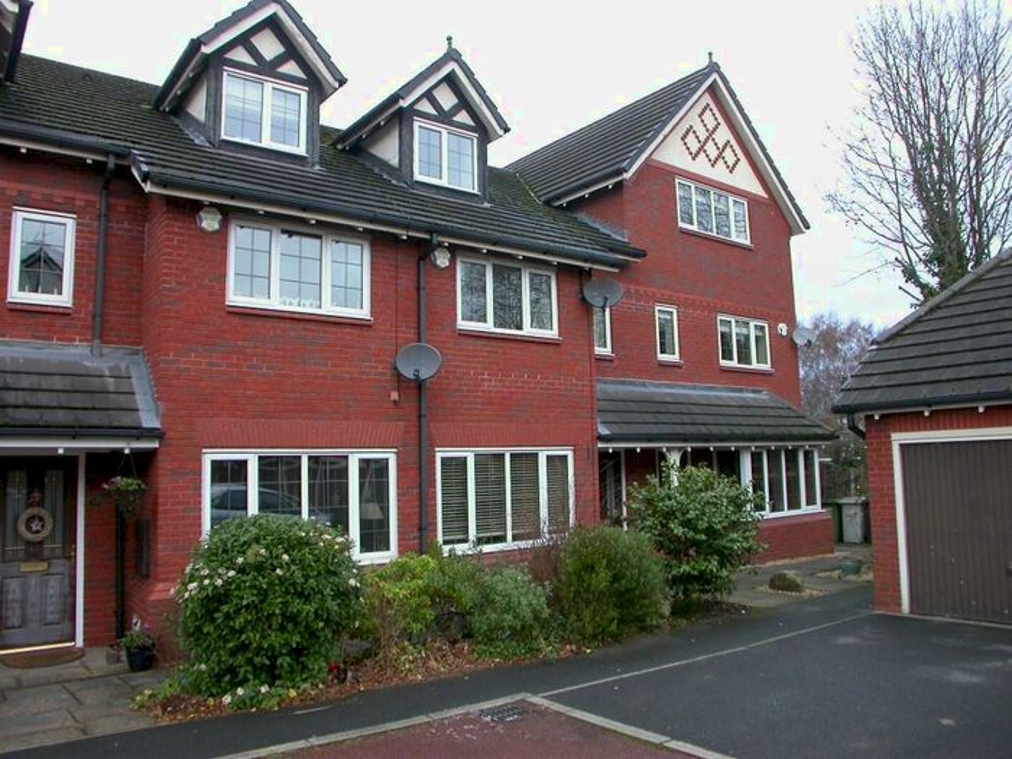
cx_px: 506
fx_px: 1199
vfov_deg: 35.1
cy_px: 380
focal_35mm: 41
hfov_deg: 45.8
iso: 100
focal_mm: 8.6
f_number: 3
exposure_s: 1/44.3
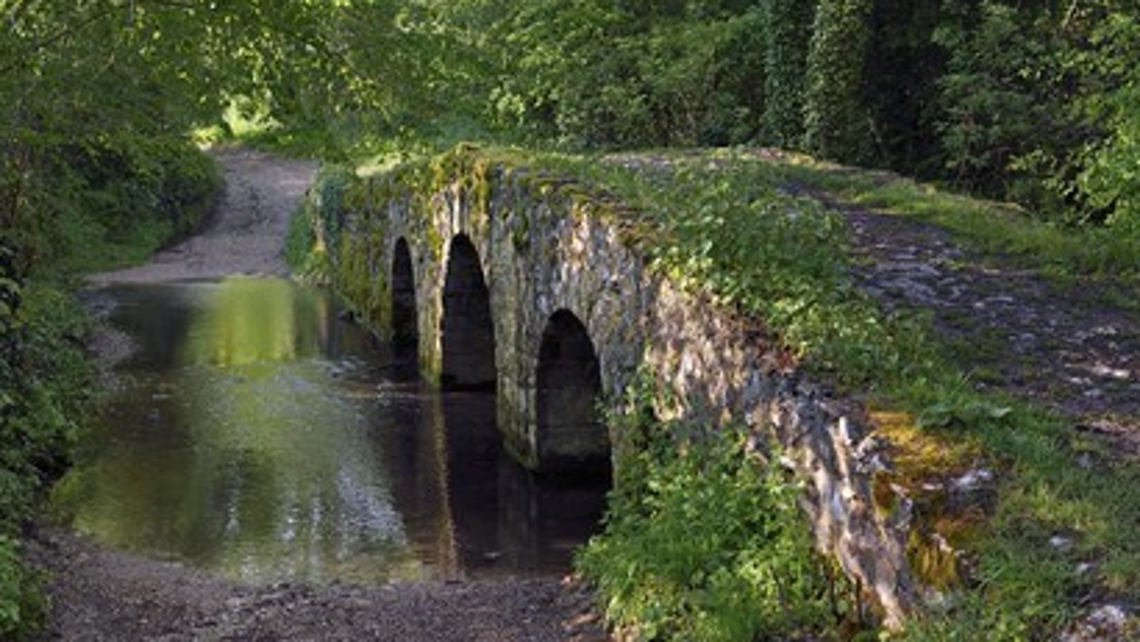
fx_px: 1361
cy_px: 286
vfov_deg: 26.5
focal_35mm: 45
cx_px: 566
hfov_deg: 45.5
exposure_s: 1/160
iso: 200
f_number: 6.3
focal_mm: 42
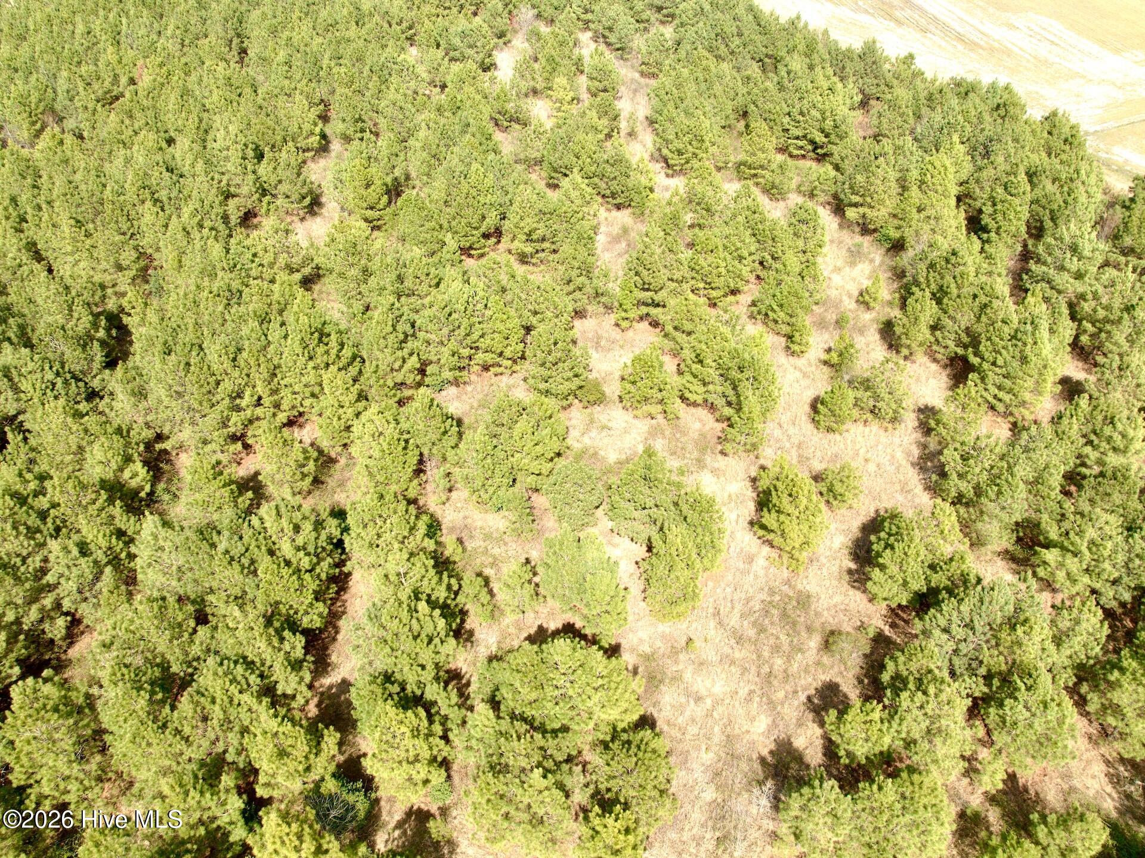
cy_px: 429
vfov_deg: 56.8
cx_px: 572
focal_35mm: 24
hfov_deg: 71.6
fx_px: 793
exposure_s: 1/1000
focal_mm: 12.29
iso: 100
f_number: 2.8
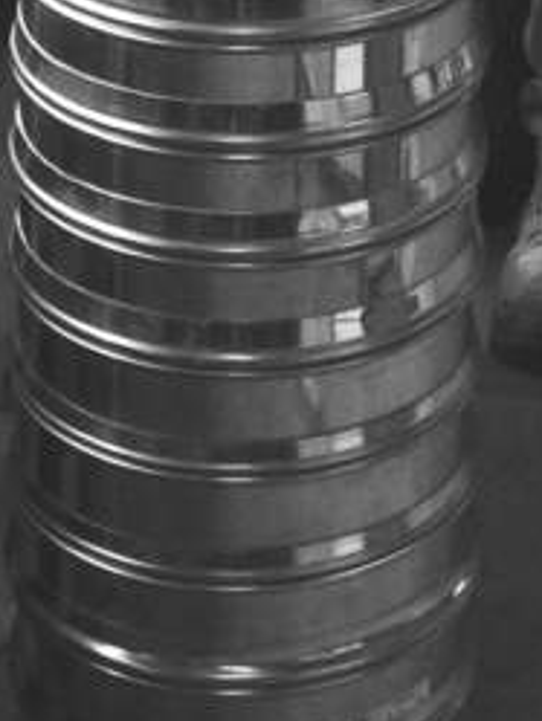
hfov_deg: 7.5
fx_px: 4151
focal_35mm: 199
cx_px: 445
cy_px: -822
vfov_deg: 9.2
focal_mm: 4.12
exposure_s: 1/120
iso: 64
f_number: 2.4
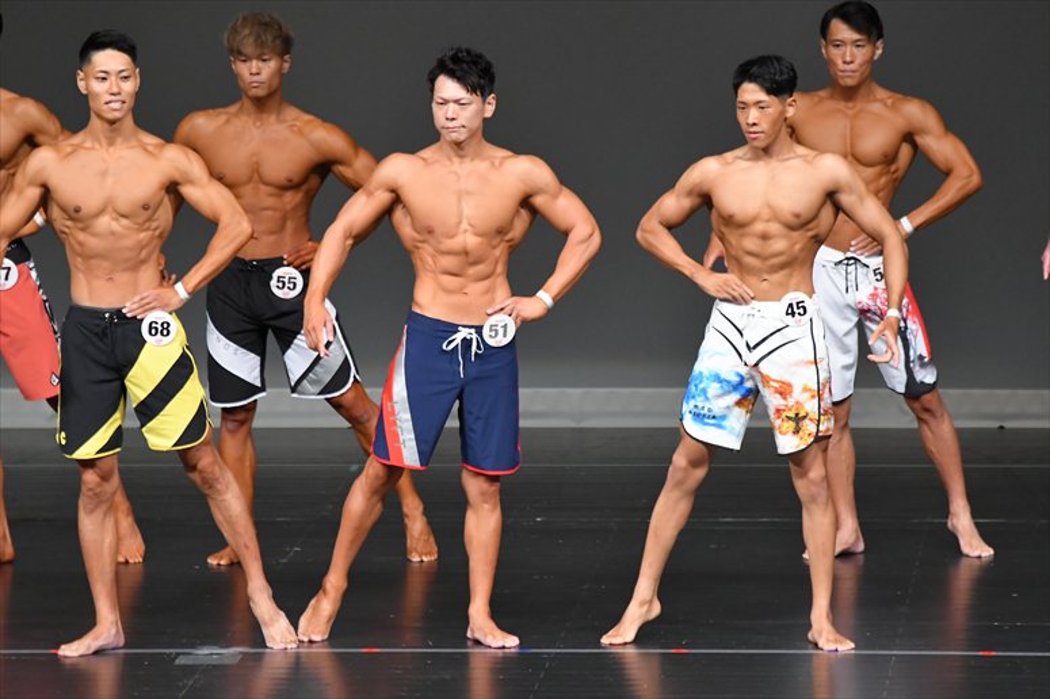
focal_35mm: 345
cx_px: 525
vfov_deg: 4.0
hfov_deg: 6.0
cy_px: 350
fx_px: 10058
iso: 4000
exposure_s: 1/400
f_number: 5.6
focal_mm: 230
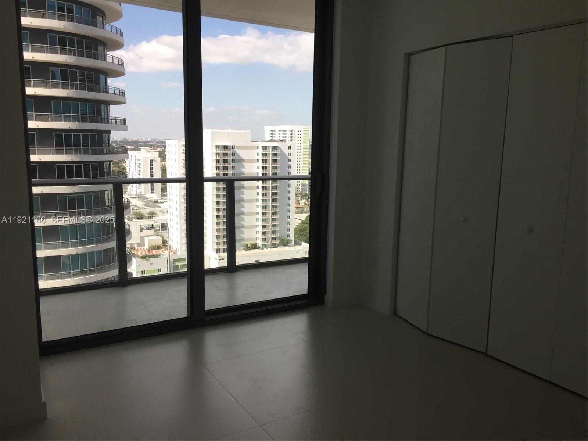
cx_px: 294
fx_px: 493
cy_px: 220
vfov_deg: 48.2
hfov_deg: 61.7
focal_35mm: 29
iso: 50
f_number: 2.2
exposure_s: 1/1522
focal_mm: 4.15
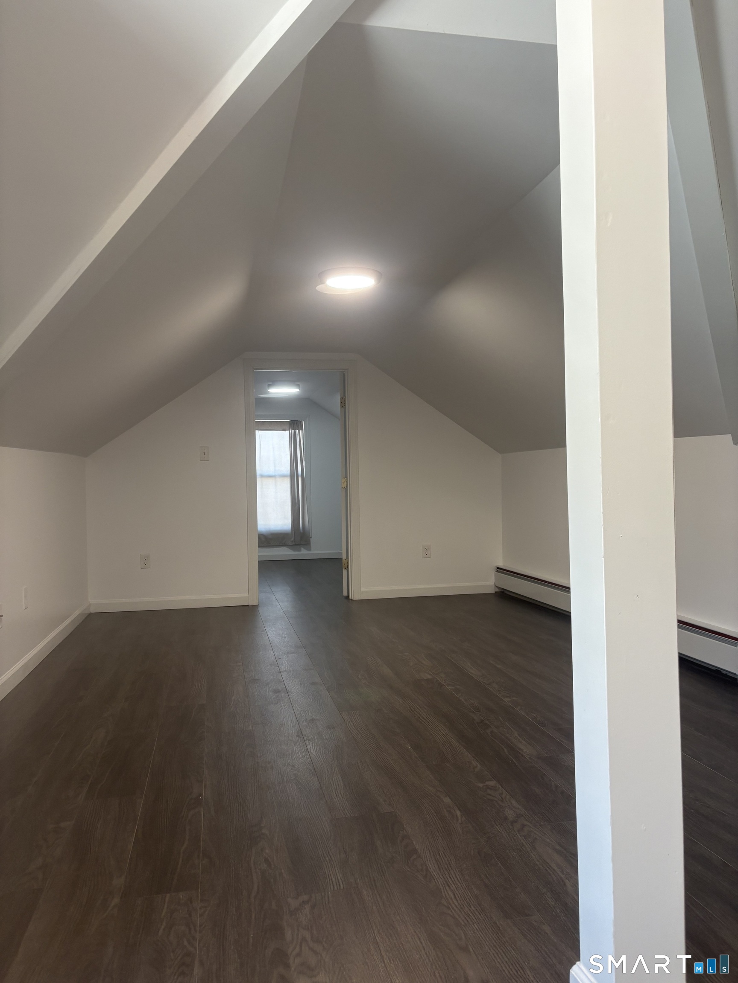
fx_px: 739
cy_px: 492
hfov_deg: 53.1
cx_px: 369
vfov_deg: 67.3
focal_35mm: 26
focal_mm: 5.96
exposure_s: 1/60
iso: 100
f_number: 1.6
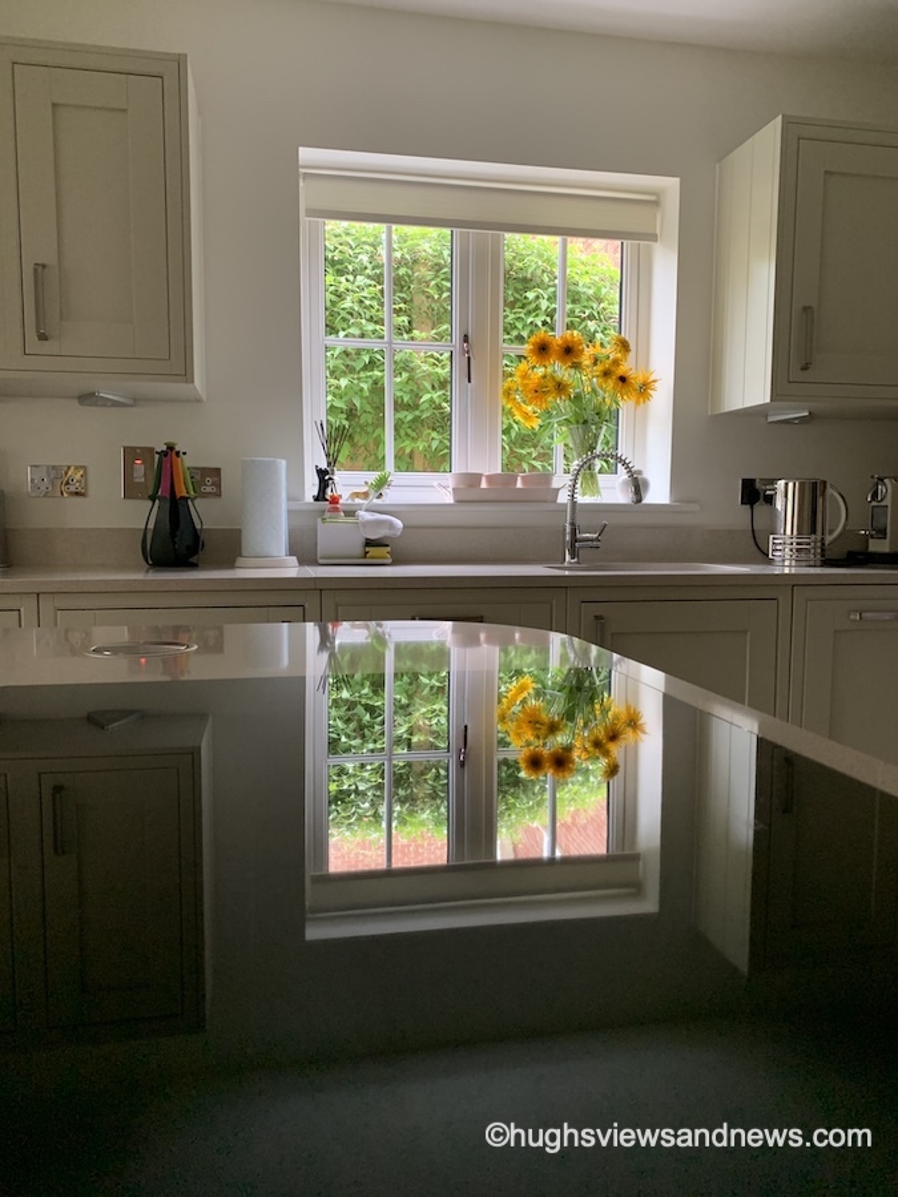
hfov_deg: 53.1
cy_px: 598
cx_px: 449
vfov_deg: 67.3
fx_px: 899
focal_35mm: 26
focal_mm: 4.25
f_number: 1.8
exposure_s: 1/60
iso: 250
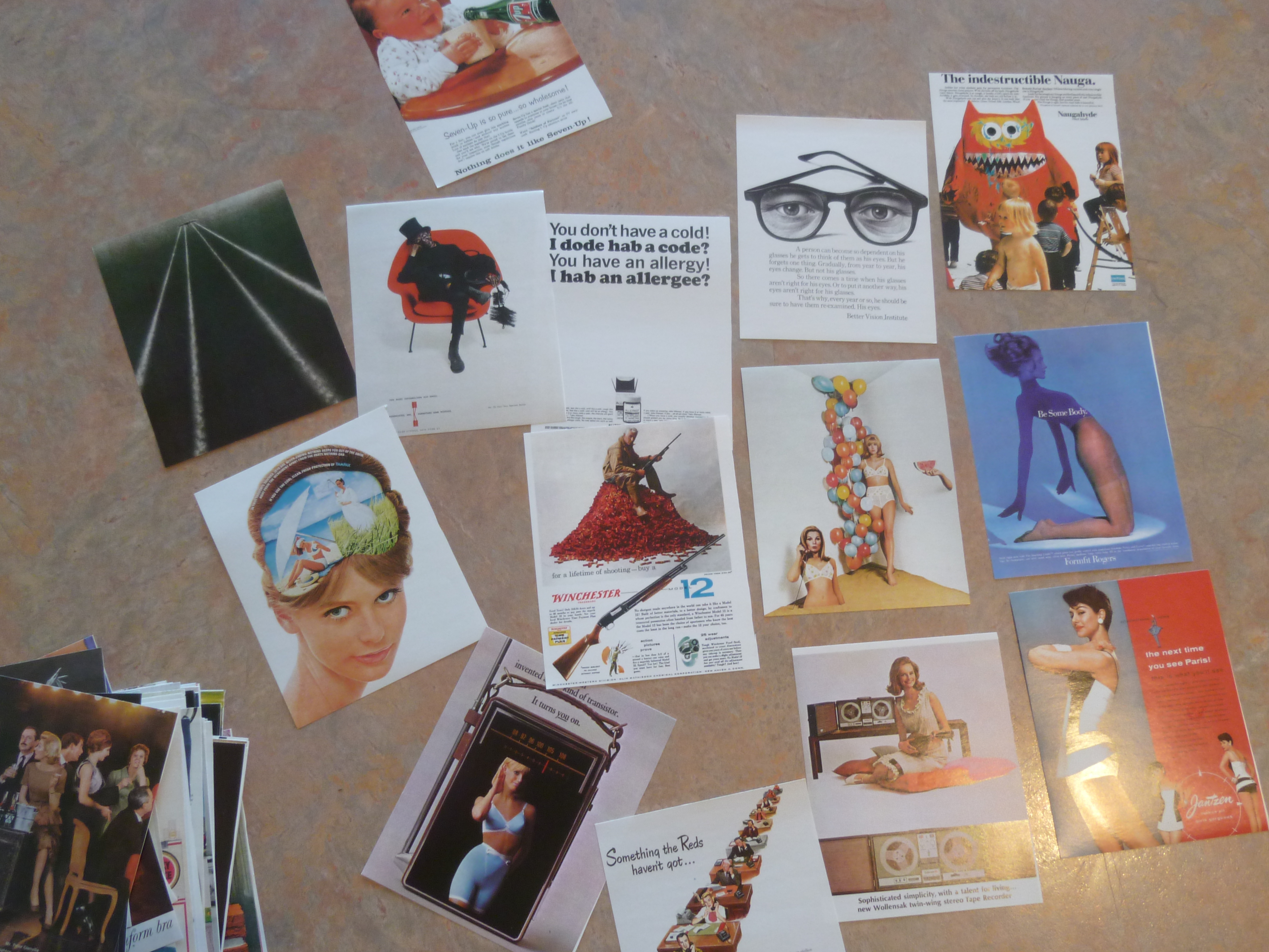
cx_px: 605
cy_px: 501
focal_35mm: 31
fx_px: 1136
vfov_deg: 45.4
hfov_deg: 58.3
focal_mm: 4.5
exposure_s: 1/30
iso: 160
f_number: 3.3
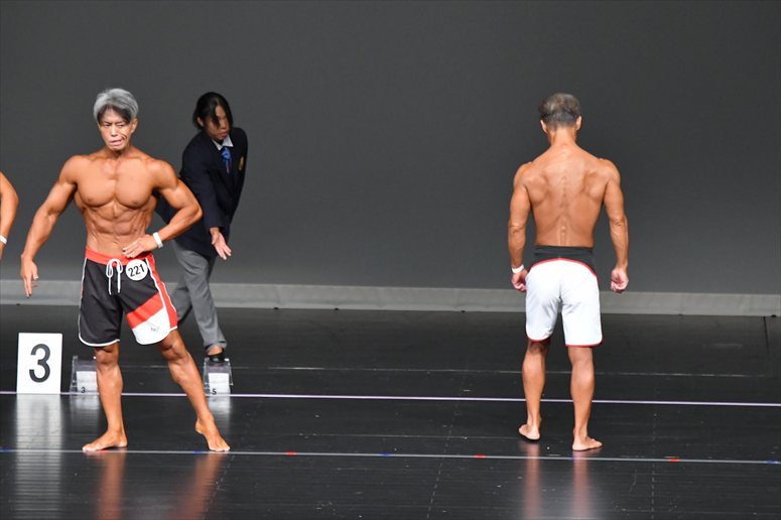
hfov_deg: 7.2
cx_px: 390
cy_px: 260
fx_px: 6180
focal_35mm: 285
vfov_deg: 4.8
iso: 5000
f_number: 5.6
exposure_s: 1/400
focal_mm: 190
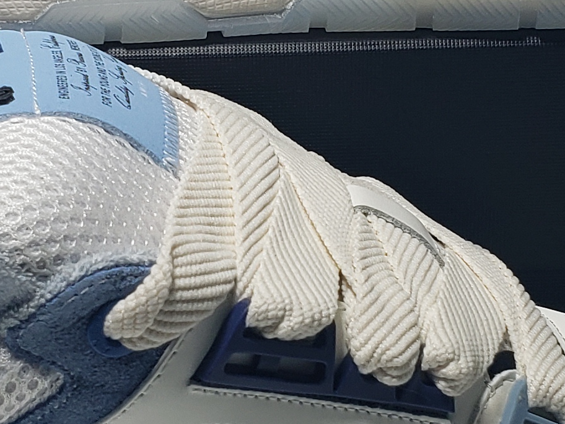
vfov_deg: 12.9
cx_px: 310
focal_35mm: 115
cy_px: 252
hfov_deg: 17.1
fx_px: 1877
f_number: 2.4
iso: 50
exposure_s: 1/219
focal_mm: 4.3
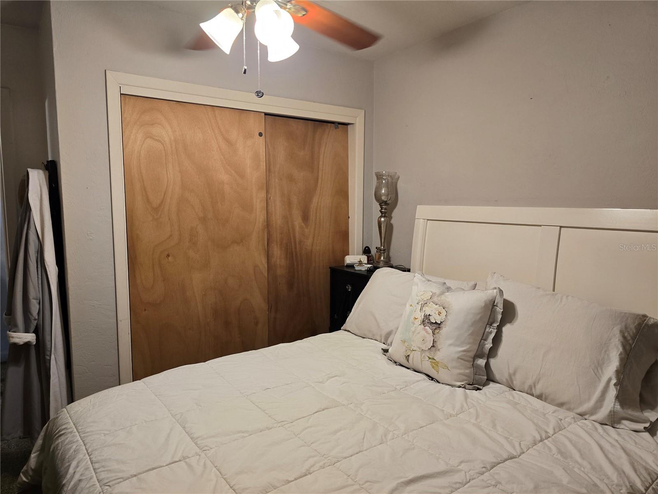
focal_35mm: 23
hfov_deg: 73.9
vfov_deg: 58.9
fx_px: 437
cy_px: 247
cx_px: 329
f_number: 1.7
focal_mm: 6.3
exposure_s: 1/120
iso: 320
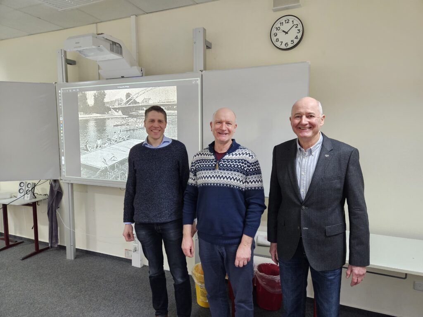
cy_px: 158
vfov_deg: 58.9
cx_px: 212
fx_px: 281
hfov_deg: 73.9
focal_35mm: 23
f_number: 1.8
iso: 640
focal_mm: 5.4
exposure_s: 1/100
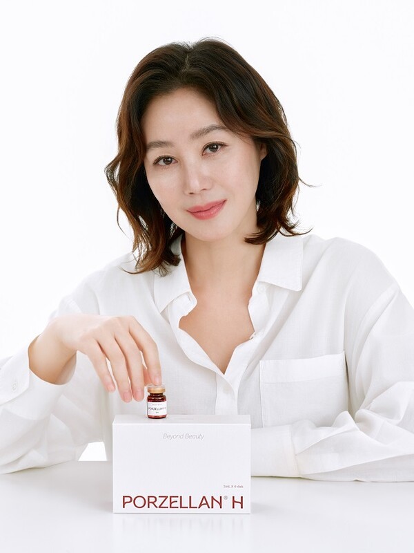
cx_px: 207
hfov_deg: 15.6
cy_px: 276
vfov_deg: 20.7
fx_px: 1515
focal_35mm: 95
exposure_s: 1/125
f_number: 11
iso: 1000
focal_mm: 120
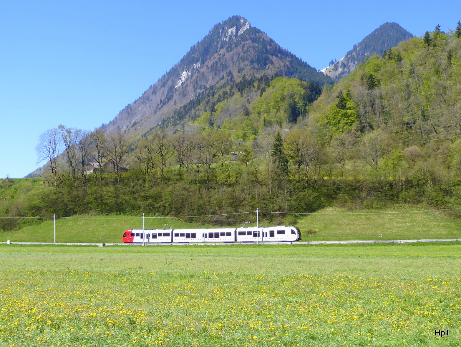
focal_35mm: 36
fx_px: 480
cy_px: 174
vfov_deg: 39.7
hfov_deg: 51.3
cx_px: 230
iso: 80
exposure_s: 1/320
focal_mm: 6.3
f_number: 3.7
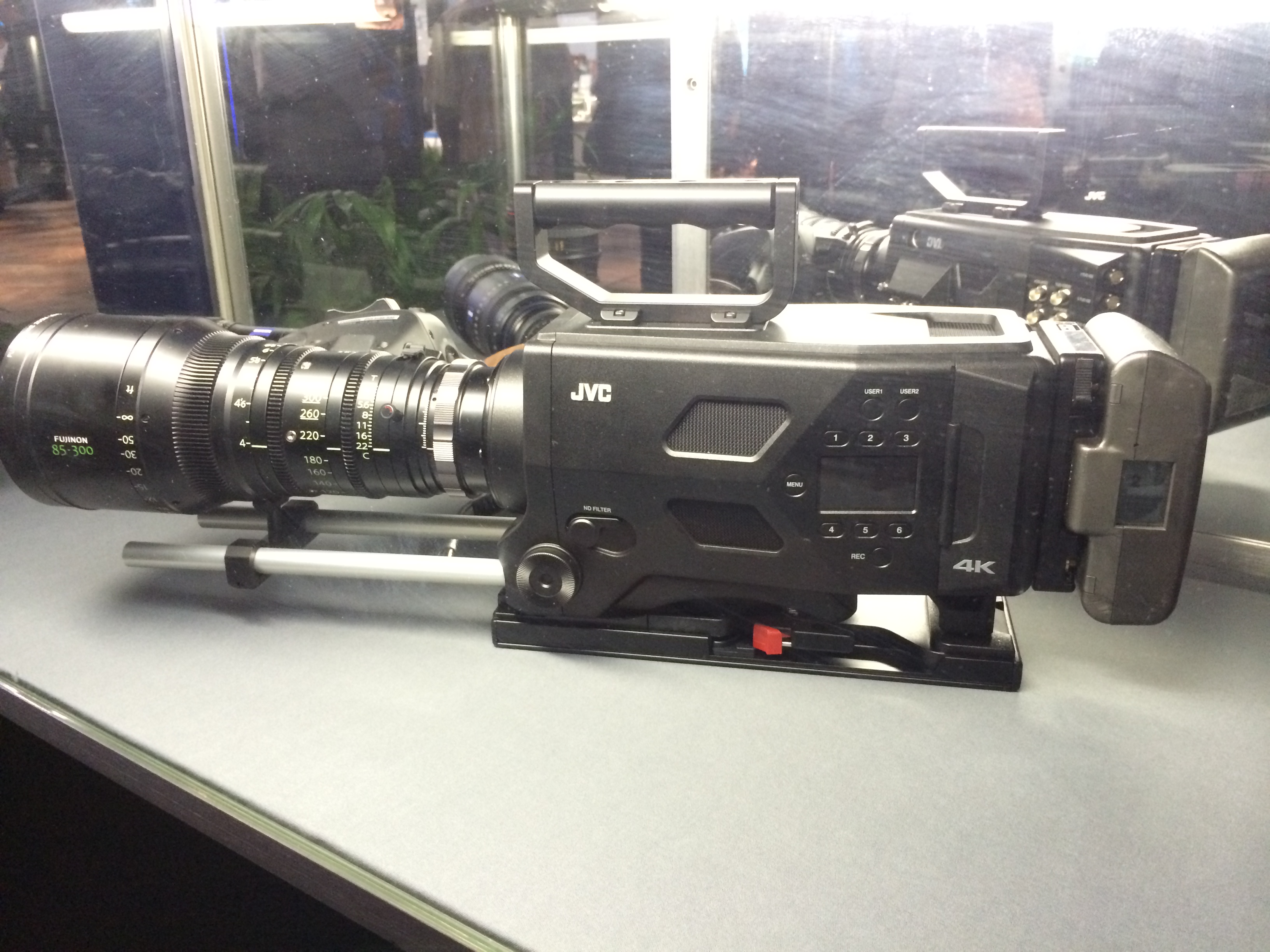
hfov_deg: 60.0
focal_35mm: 30
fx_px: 1101
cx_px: 635
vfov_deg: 46.8
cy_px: 476
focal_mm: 4.12
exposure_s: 1/30
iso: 320
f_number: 2.2
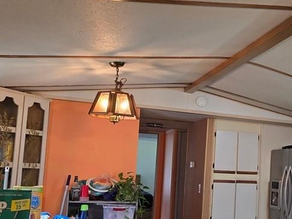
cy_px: 139
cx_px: 232
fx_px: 413
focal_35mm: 49
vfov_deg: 29.5
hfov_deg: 37.6
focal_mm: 6.3
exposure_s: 1/120
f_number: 1.7
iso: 400
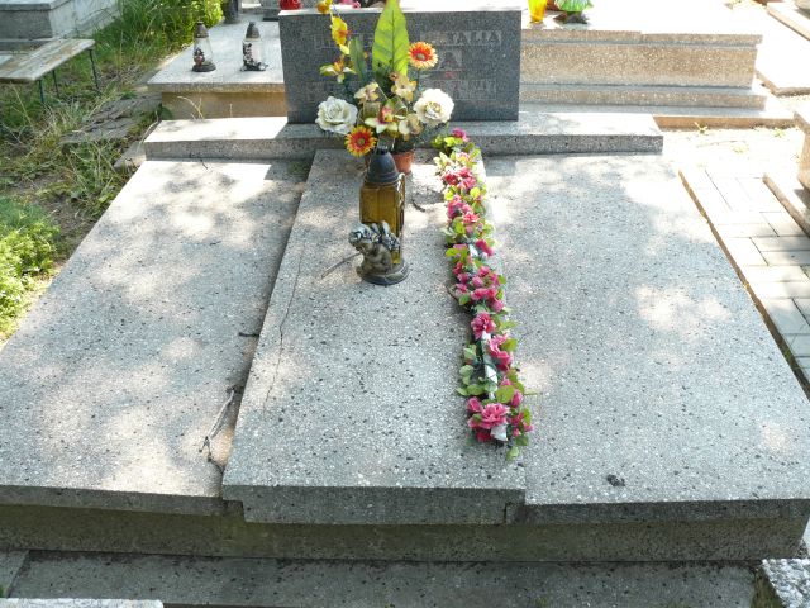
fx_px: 819
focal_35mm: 35
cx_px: 405
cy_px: 304
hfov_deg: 52.6
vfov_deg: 40.7
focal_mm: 7.4
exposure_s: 1/100
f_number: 4
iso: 100
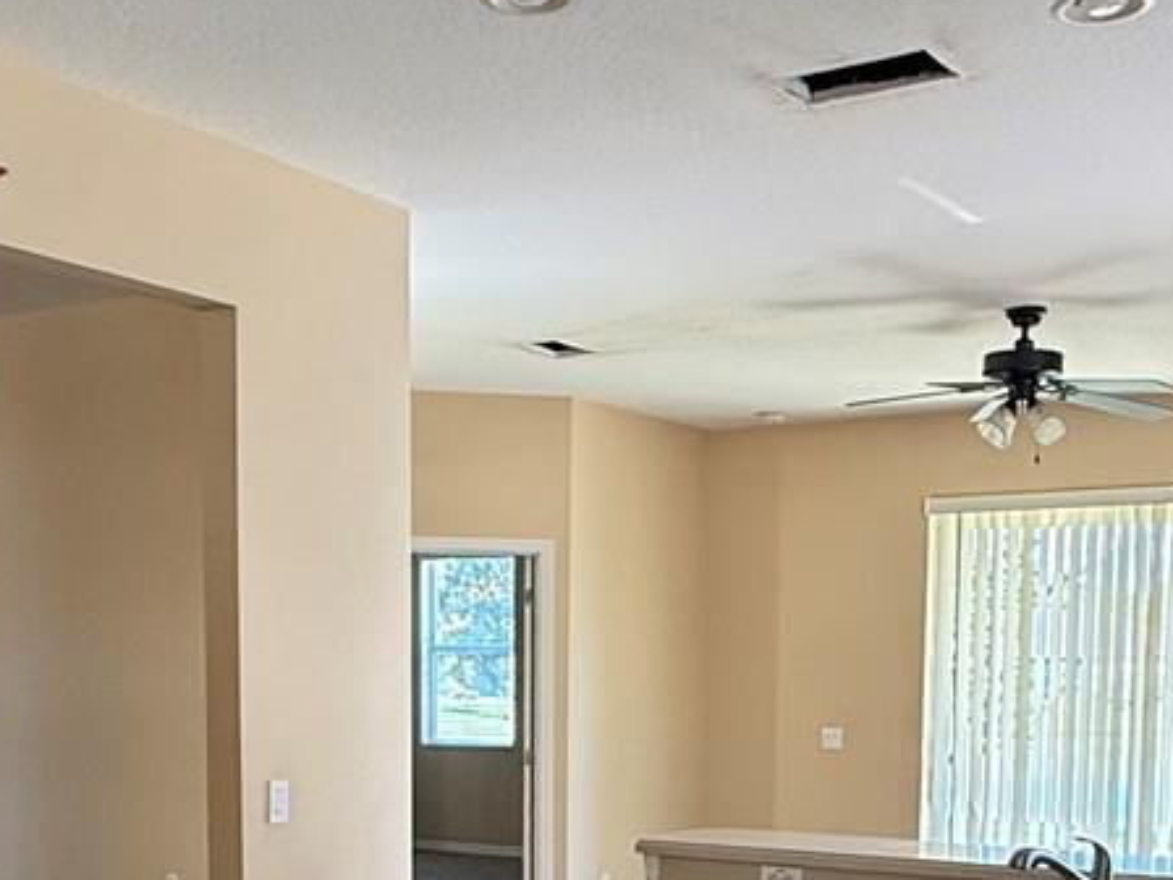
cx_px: 563
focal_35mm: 50
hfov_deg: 38.2
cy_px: 843
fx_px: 1694
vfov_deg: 27.7
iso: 160
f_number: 2.2
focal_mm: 2.22
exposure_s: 1/99
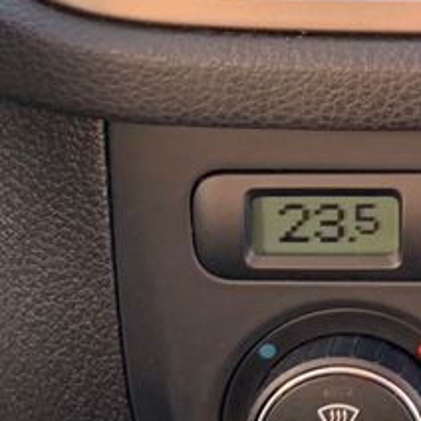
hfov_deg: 14.1
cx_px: 731
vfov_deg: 15.1
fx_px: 1527
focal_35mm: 111
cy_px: -105
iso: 100
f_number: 1.8
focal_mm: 4.25
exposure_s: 1/119
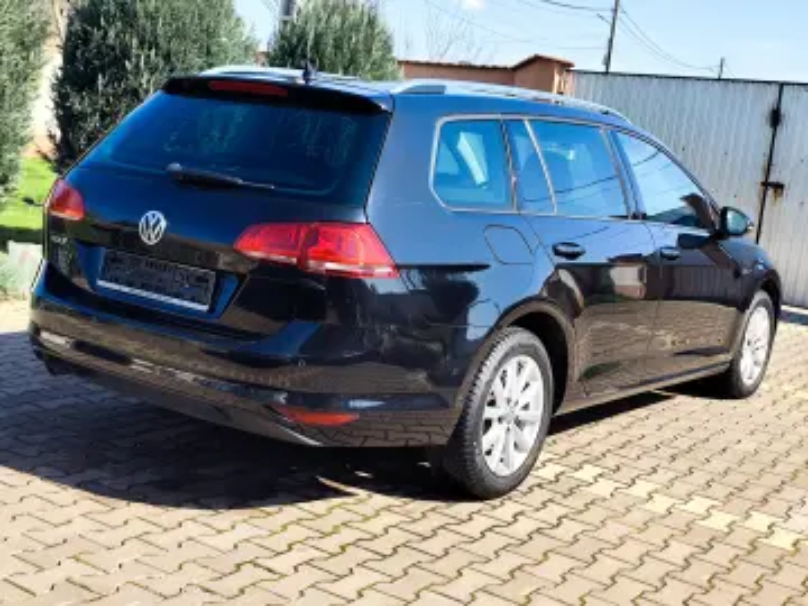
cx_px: 404
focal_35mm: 46
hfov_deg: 41.2
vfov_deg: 31.5
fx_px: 1074
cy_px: 303
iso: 50
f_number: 1.65
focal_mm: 6.14
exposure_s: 1/568
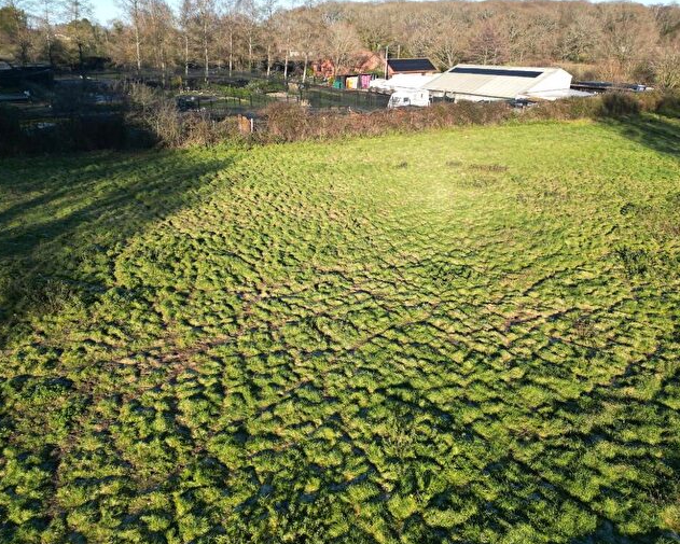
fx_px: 523
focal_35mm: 26
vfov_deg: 54.9
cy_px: 268
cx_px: 335
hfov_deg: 66.0
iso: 110
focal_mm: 6.72
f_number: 1.7
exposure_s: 1/1250
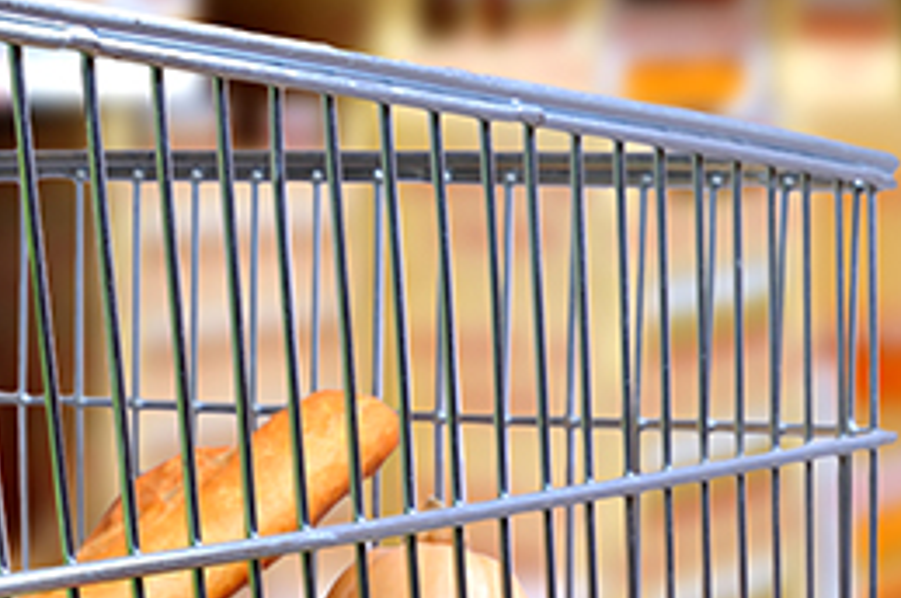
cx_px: 522
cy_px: 568
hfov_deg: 13.3
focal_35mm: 154
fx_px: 3849
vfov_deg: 8.8
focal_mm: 38
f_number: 11
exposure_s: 1/60
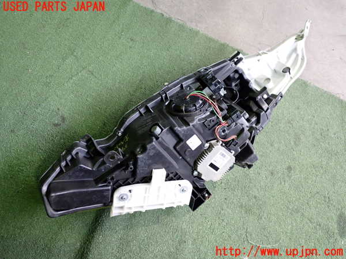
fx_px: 300
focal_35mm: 30
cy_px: 130
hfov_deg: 60.0
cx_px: 173
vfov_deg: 46.8
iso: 250
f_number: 2.3
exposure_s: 1/30
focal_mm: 5.4
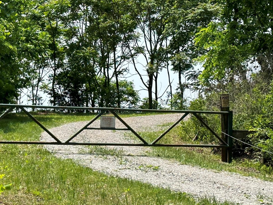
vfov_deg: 17.8
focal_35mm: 83
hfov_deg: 23.5
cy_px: 116
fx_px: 655
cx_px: 94
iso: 64
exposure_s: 1/2410
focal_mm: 6.86
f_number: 1.78
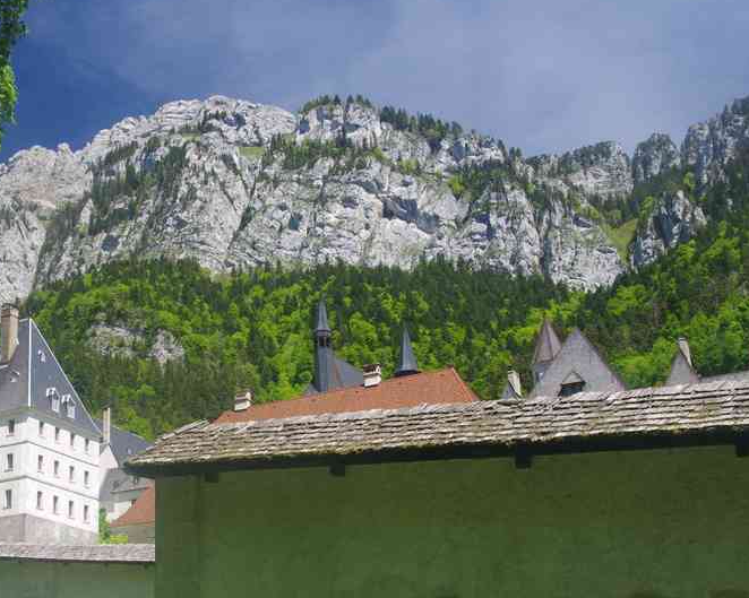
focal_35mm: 51
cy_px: 361
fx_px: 1130
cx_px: 222
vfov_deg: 29.6
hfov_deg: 36.1
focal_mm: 24
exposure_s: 1/50
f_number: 11
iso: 200
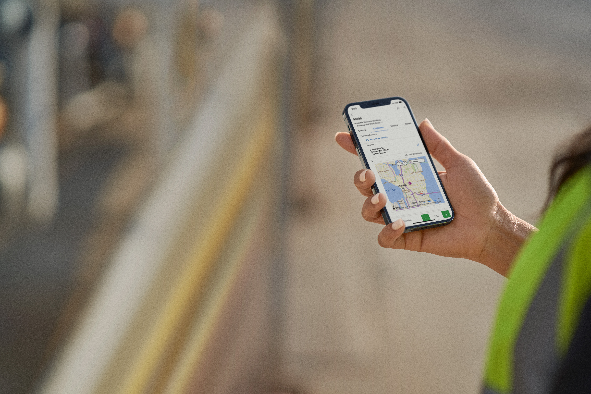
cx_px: 296
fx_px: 1395
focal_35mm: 85
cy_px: 197
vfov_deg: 16.1
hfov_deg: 23.9
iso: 50
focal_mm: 85
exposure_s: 1/1250
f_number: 1.6
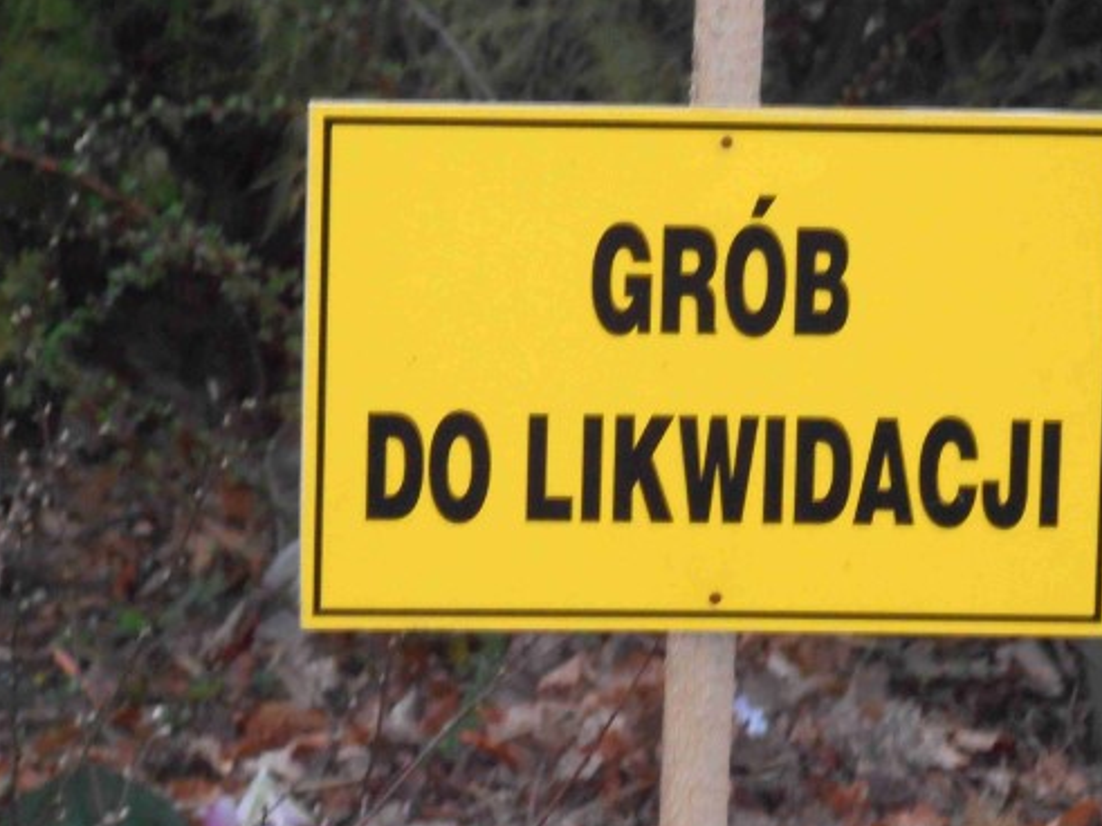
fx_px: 8211
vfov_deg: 5.8
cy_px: 350
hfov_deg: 7.7
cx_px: 691
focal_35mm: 258
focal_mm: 35.05
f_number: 5.8
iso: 800
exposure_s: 1/125
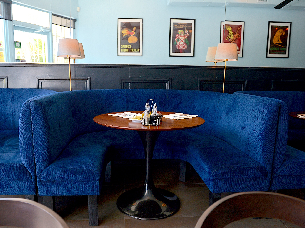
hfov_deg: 65.3
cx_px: 145
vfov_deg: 51.4
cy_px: 112
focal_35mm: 27
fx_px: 238
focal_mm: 24
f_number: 4
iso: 500
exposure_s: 1/250
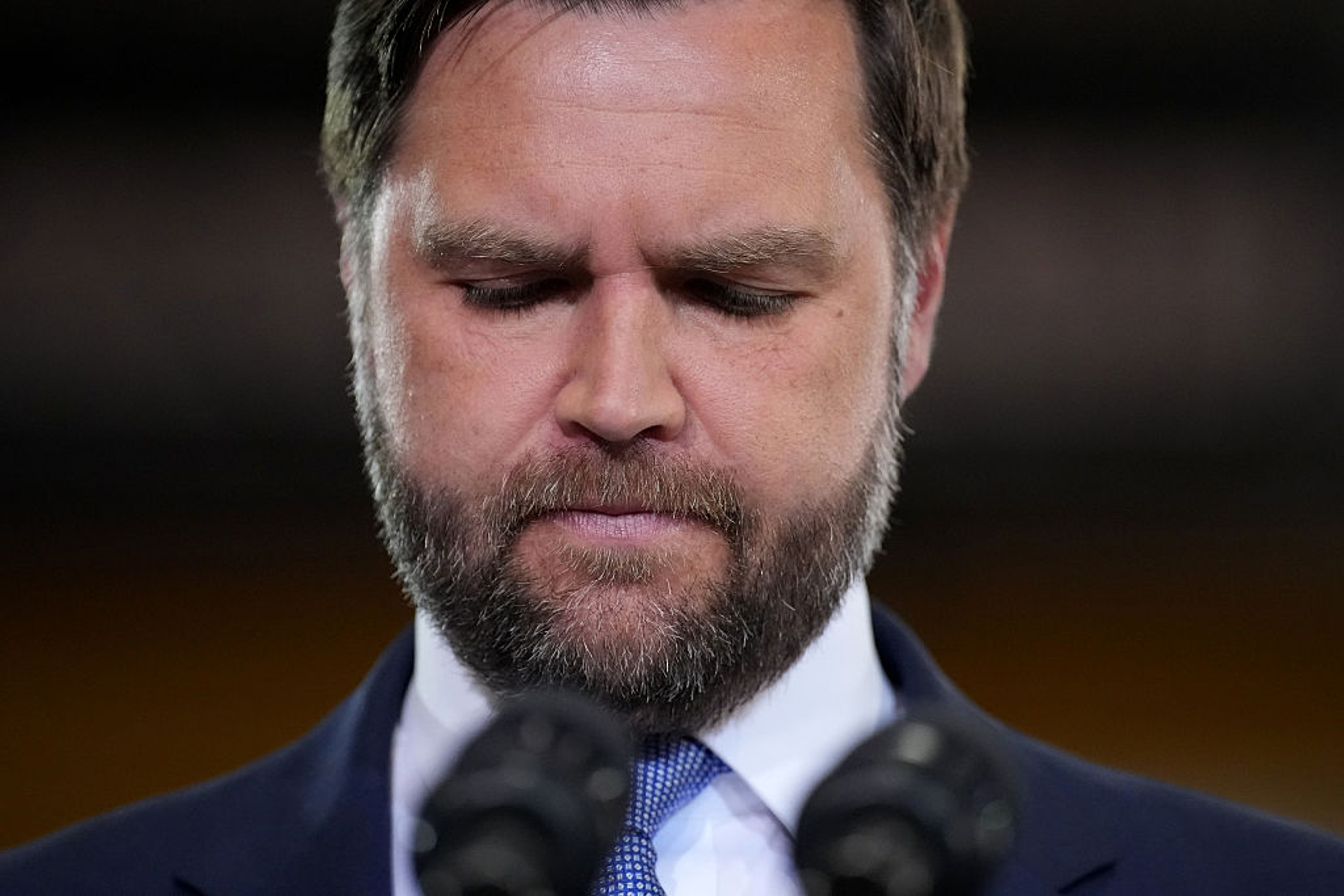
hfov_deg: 6.9
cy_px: 448
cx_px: 672
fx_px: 11201
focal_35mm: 300
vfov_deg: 4.6
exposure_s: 1/1250
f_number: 2.8
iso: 4000
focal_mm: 200
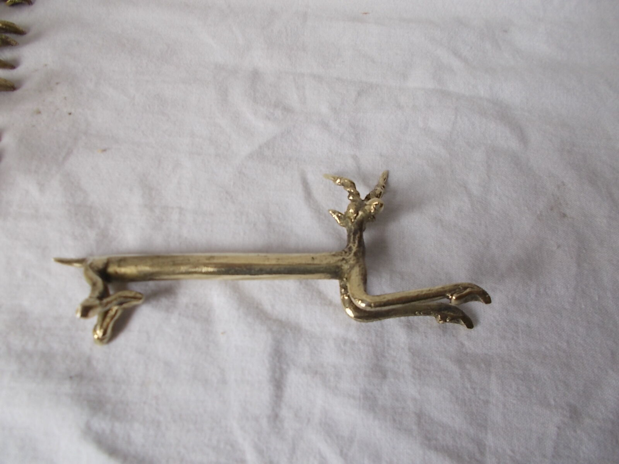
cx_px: 310
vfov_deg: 53.1
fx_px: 465
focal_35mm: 26
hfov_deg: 67.3
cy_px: 232
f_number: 3.2
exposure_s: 1/25
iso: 125
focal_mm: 4.6
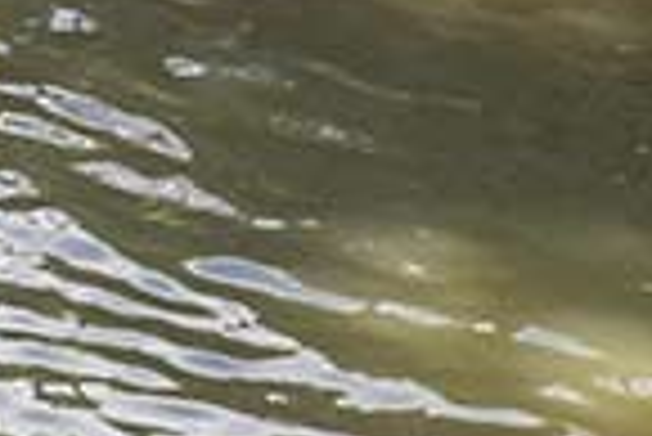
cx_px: -49
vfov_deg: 3.3
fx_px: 7614
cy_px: -416
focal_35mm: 420
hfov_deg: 4.9
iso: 400
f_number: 4.5
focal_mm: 70
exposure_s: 1/250
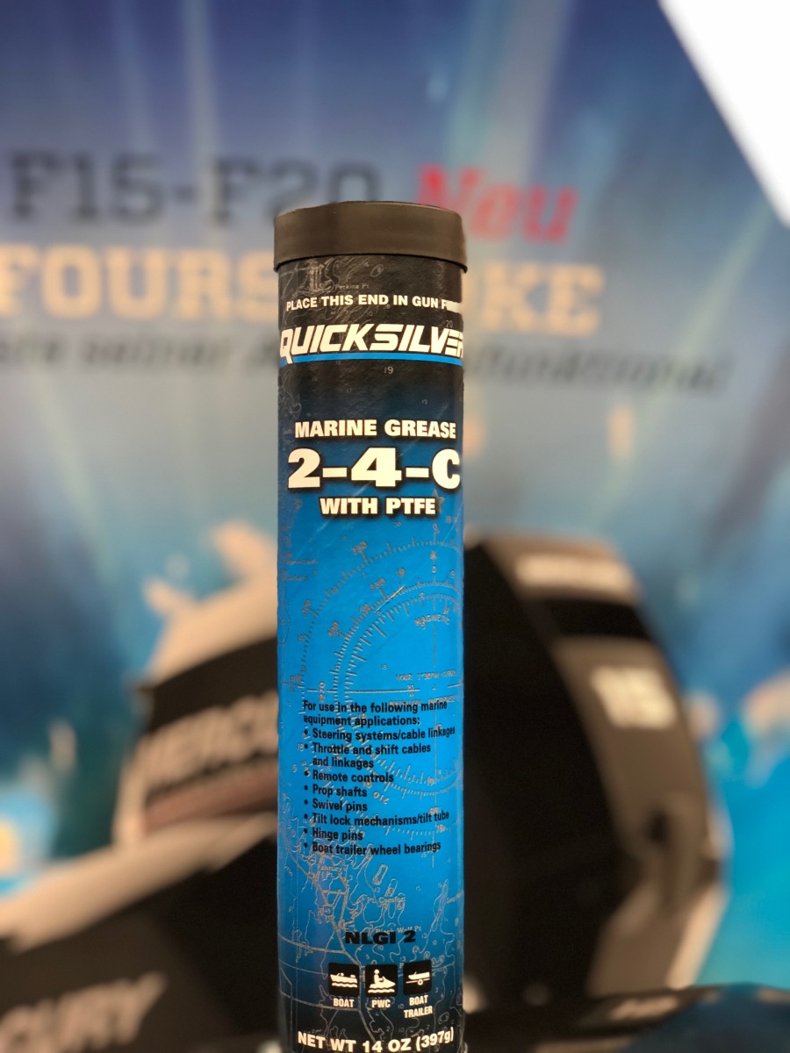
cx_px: 395
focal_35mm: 52
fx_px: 1582
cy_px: 526
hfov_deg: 28.0
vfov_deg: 36.8
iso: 125
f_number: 2.4
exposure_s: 1/25
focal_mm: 6
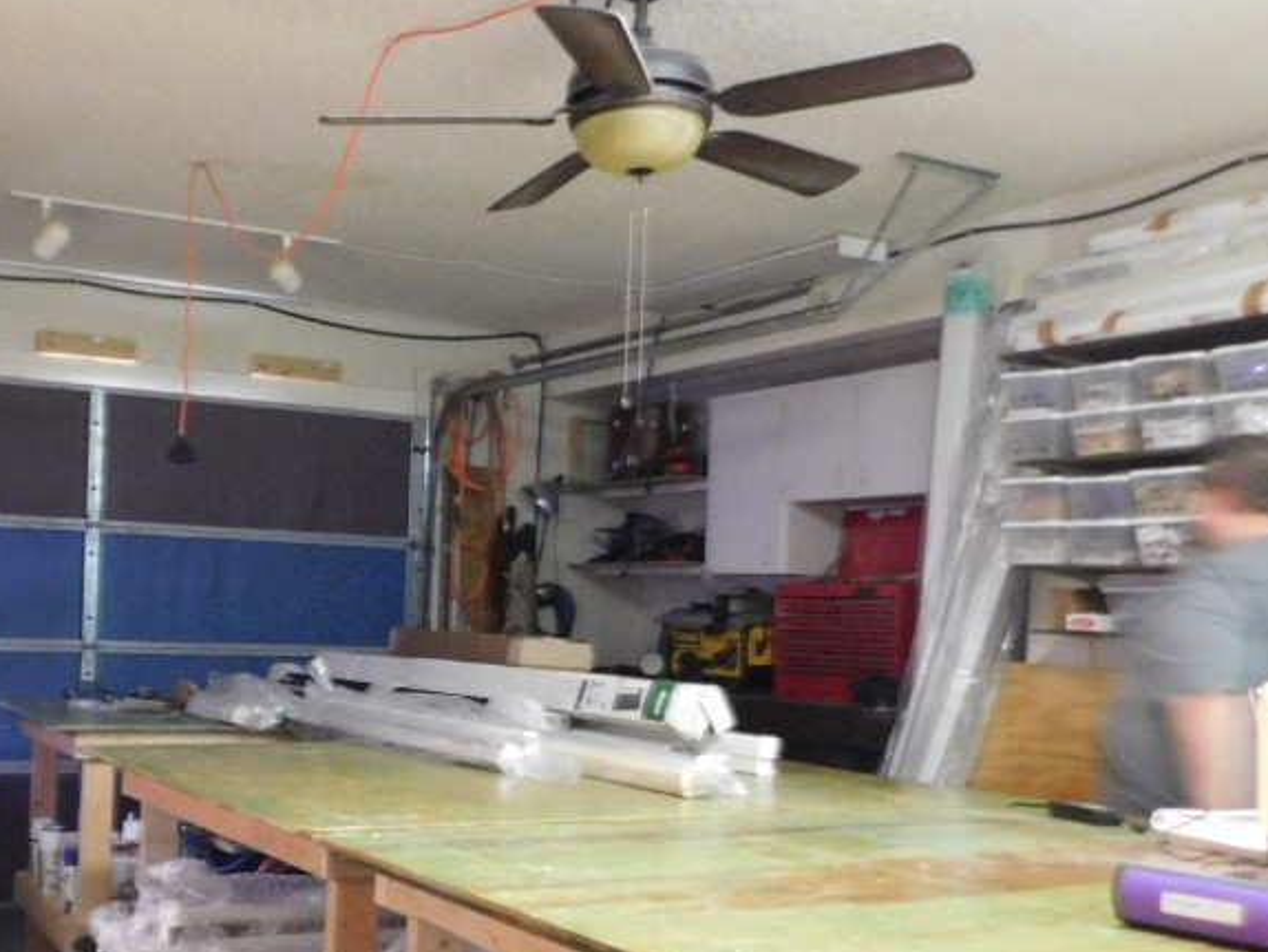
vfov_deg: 34.8
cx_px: 364
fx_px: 1502
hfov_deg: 44.7
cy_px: 649
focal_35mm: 41
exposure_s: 1/8
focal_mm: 4
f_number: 3
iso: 720
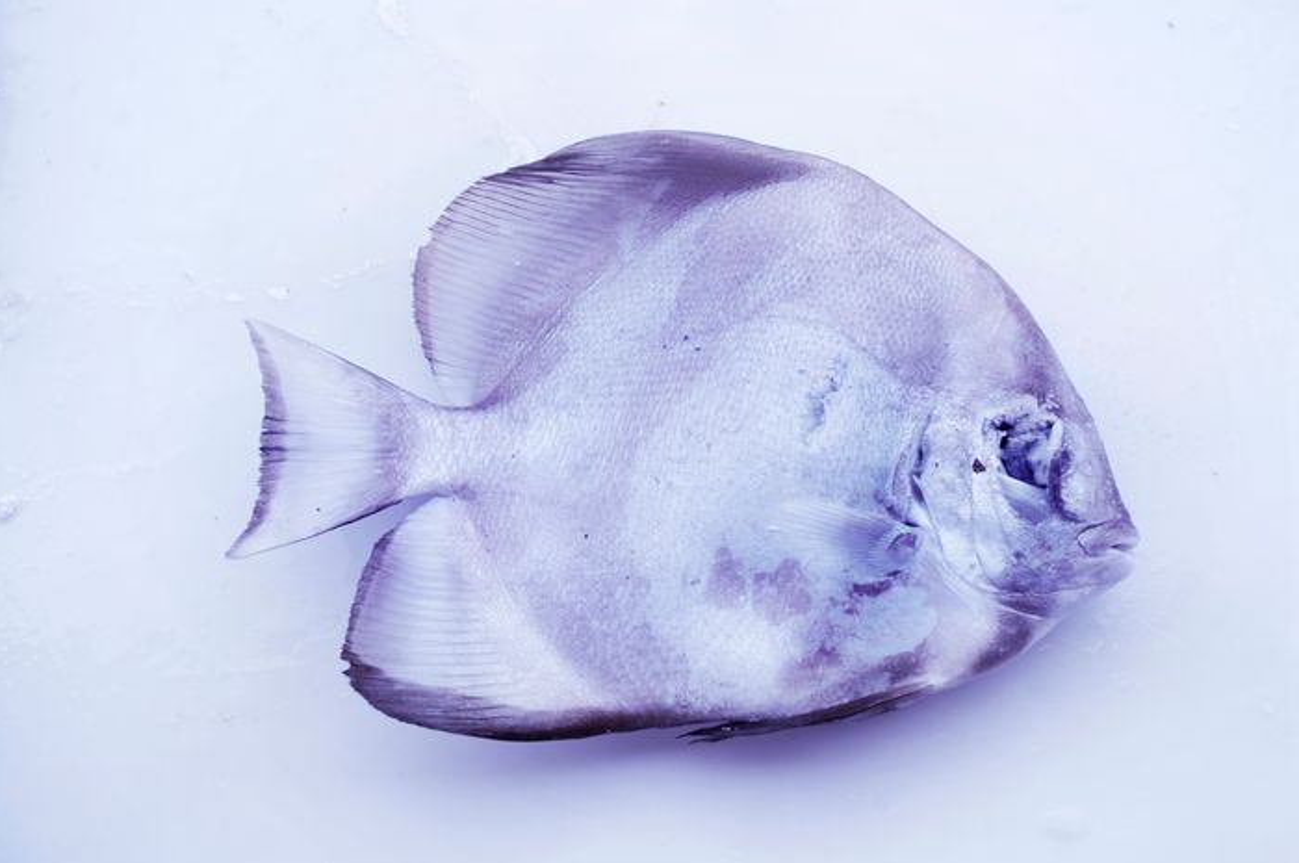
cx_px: 735
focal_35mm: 40
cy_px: 449
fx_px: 1442
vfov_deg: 33.3
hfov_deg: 48.4
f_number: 5.6
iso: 200
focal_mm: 35
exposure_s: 1/250
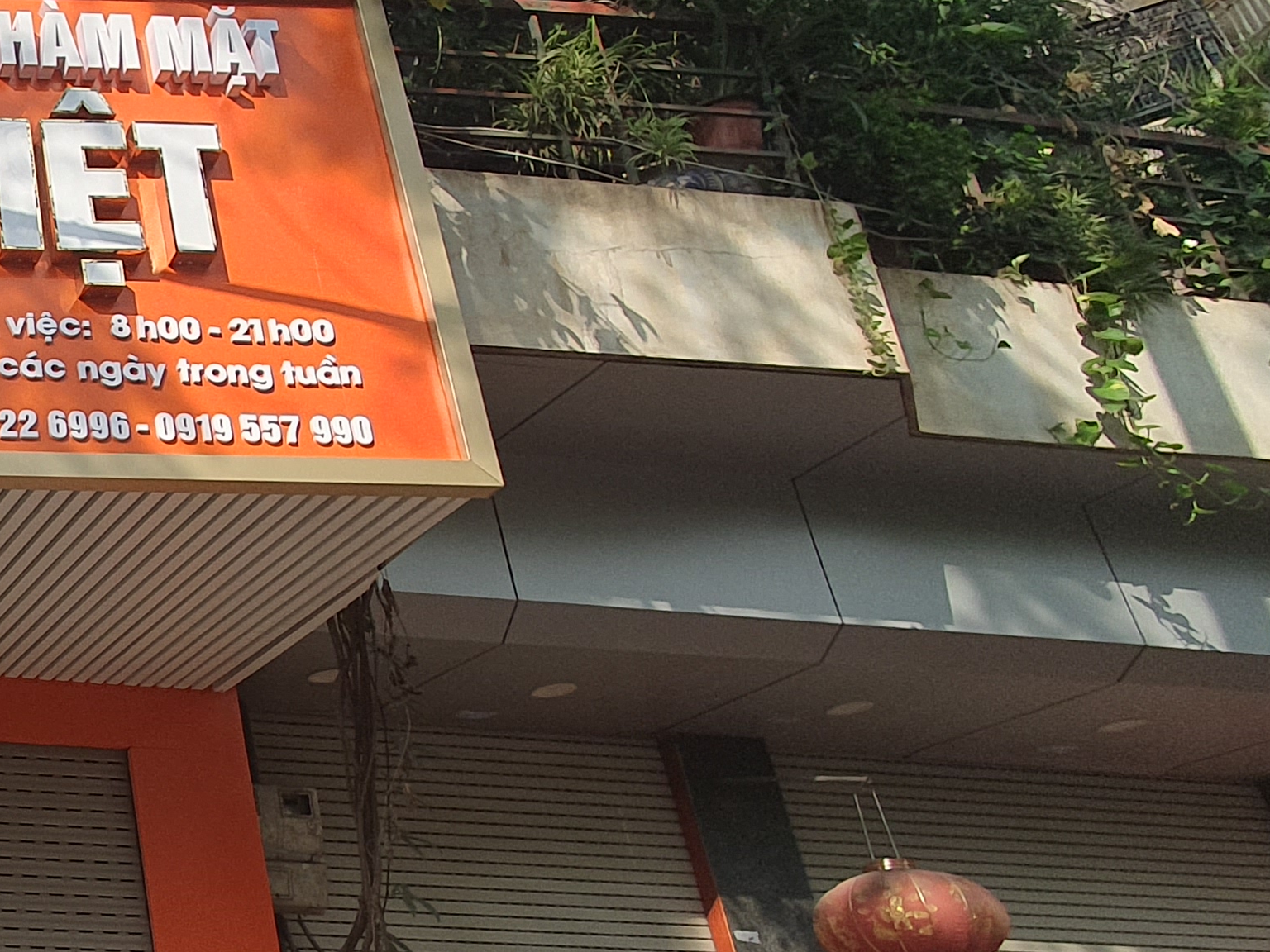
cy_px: 633
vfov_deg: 36.5
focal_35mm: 39
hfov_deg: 34.0
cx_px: -388
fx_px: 1431
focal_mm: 1.8
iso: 50
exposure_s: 1/770
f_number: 2.2
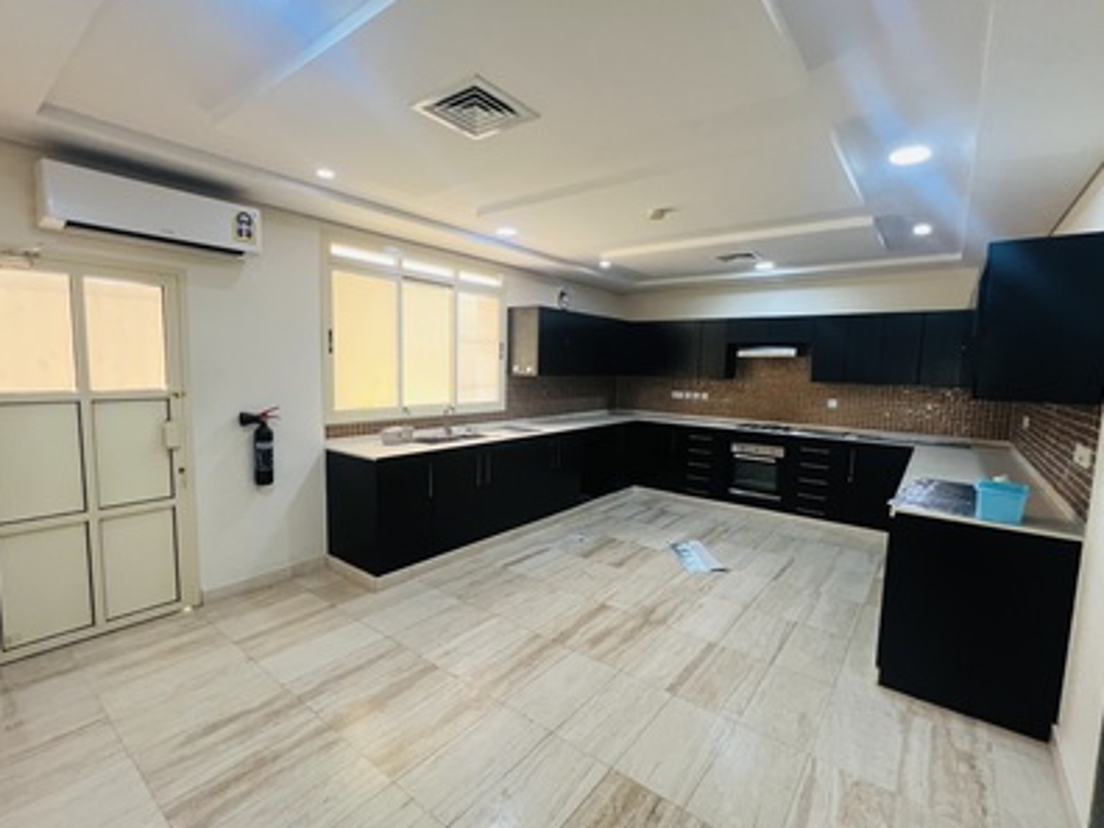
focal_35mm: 15
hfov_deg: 98.2
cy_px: 414
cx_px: 539
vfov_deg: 81.7
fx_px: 478
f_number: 1.8
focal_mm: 1.57
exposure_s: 1/100
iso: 200
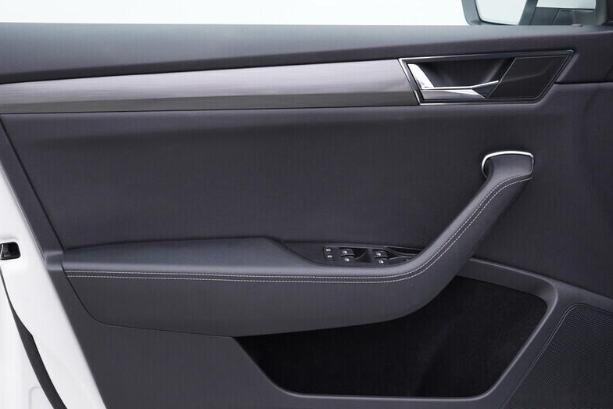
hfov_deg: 41.9
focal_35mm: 47
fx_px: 800
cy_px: 238
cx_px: 322
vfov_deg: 28.6
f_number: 3.2
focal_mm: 24
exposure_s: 1/50
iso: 125
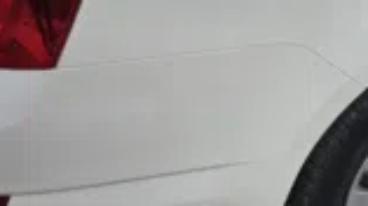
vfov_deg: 11.8
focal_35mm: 102
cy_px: 94
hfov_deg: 20.2
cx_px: 389
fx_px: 994
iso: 12
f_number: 1.7
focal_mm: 6.3
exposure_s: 1/200
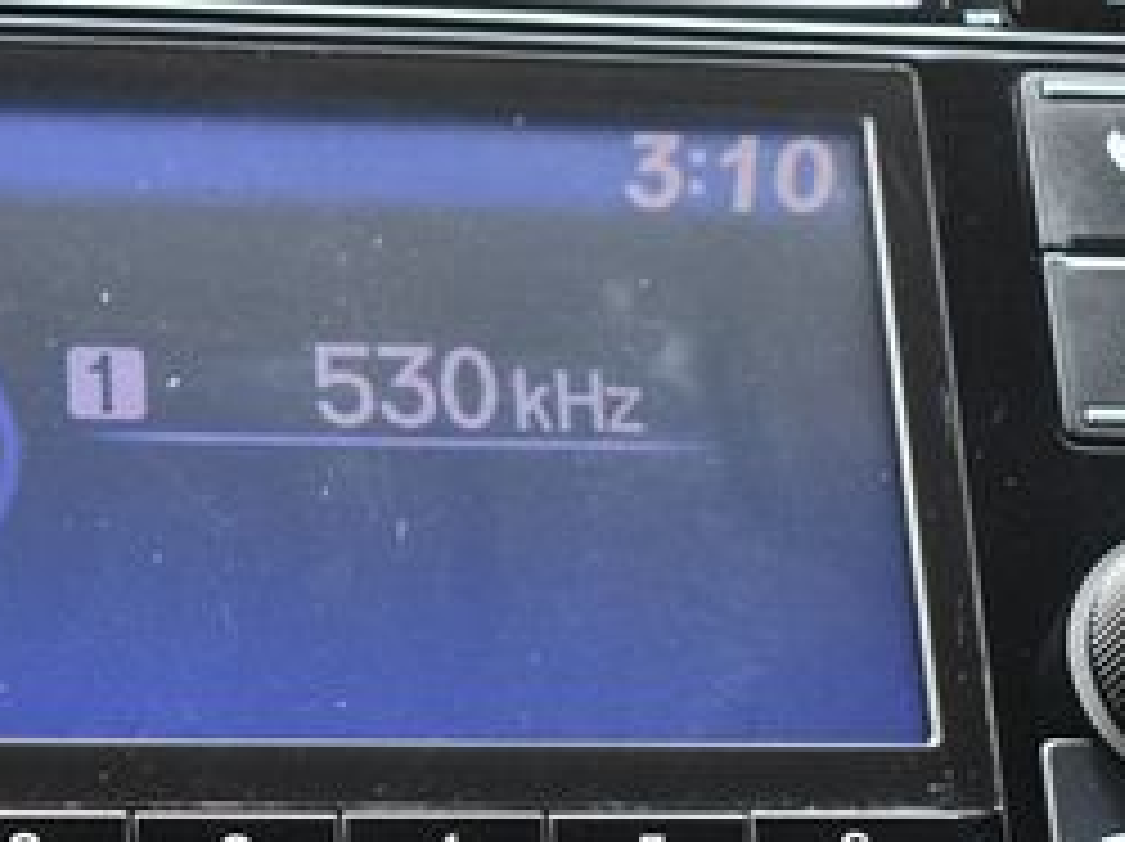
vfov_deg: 11.6
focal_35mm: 128
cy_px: 482
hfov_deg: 15.3
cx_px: 166
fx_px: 4156
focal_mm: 35
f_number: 4.5
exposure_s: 1/125
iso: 900
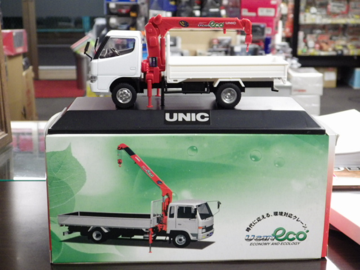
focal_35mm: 59
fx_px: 614
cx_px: 180
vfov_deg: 24.8
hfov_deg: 32.7
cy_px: 135
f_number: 4
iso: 800
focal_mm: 10.7
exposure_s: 1/30
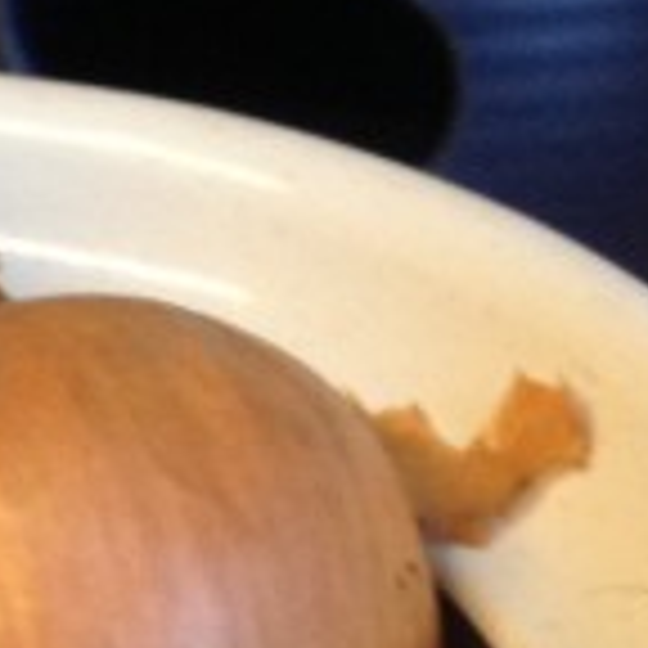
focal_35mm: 220
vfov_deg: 7.6
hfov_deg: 7.9
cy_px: 1382
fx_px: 4659
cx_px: -86
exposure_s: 1/20
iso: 100
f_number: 2.4
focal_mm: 4.28
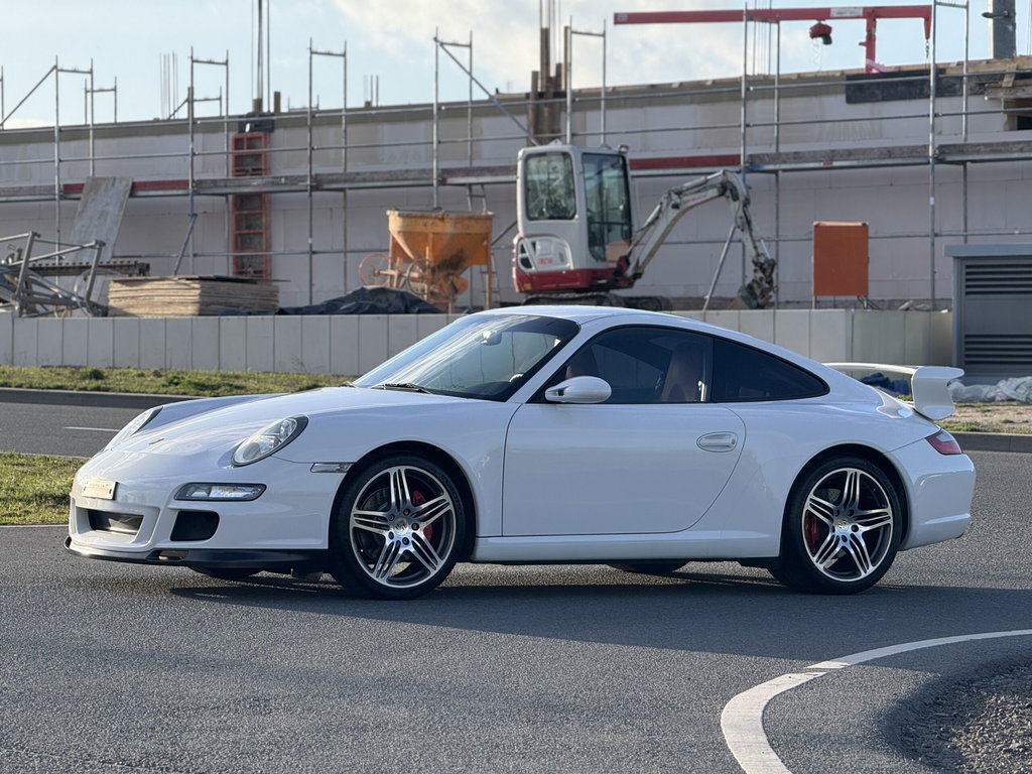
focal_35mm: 120
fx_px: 3578
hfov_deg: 16.4
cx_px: 516
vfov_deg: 12.3
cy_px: 387
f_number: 2.8
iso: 64
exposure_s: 1/977
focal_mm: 15.66
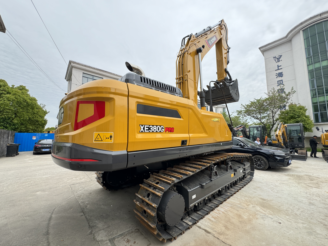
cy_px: 123
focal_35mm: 14
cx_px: 164
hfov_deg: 102.1
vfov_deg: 85.7
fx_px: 133
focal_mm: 2.22
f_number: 2.2
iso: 40
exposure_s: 1/179
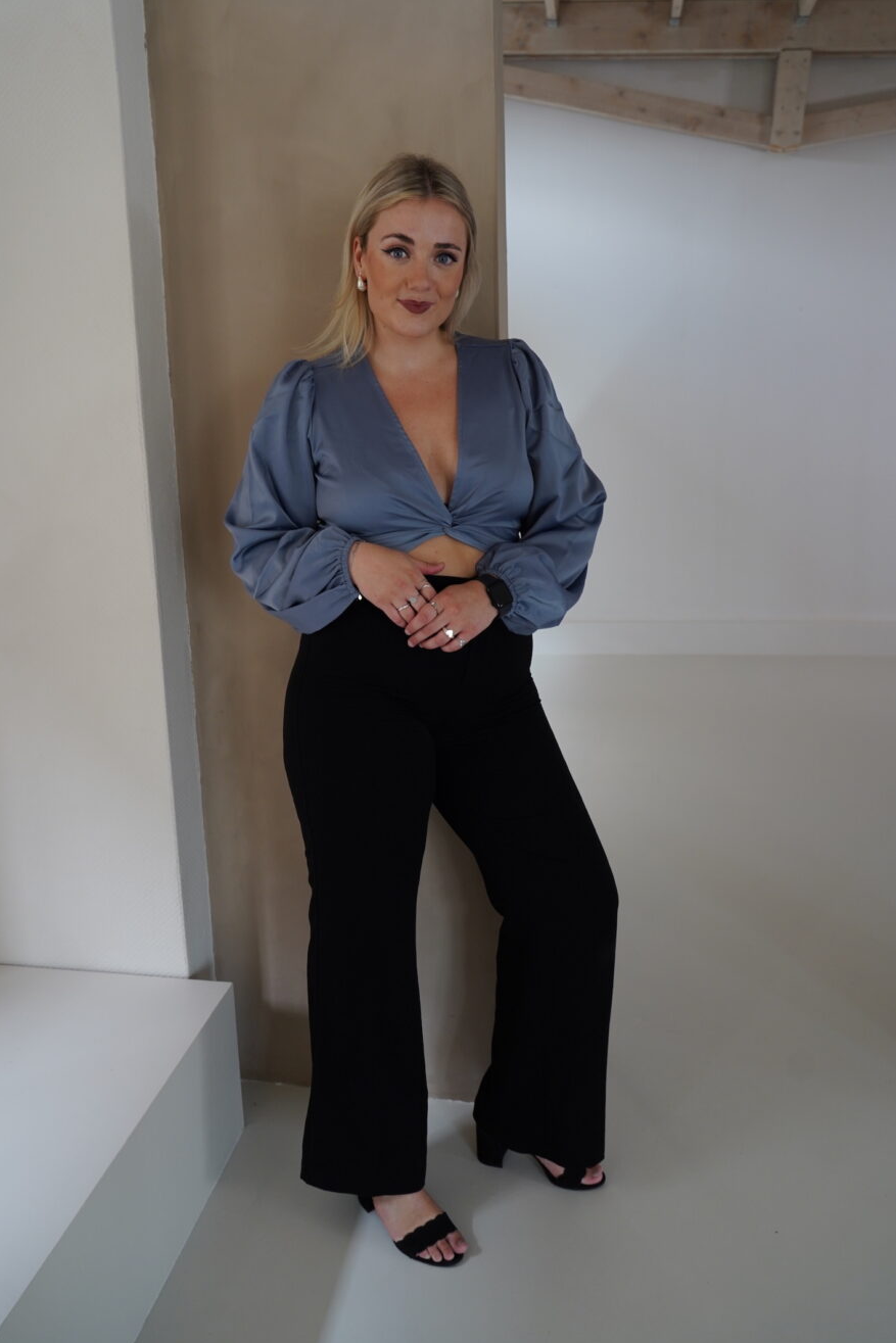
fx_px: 970
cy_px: 629
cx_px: 416
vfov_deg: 69.3
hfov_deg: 49.5
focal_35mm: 26
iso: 500
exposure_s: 1/100
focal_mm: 24
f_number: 4.5
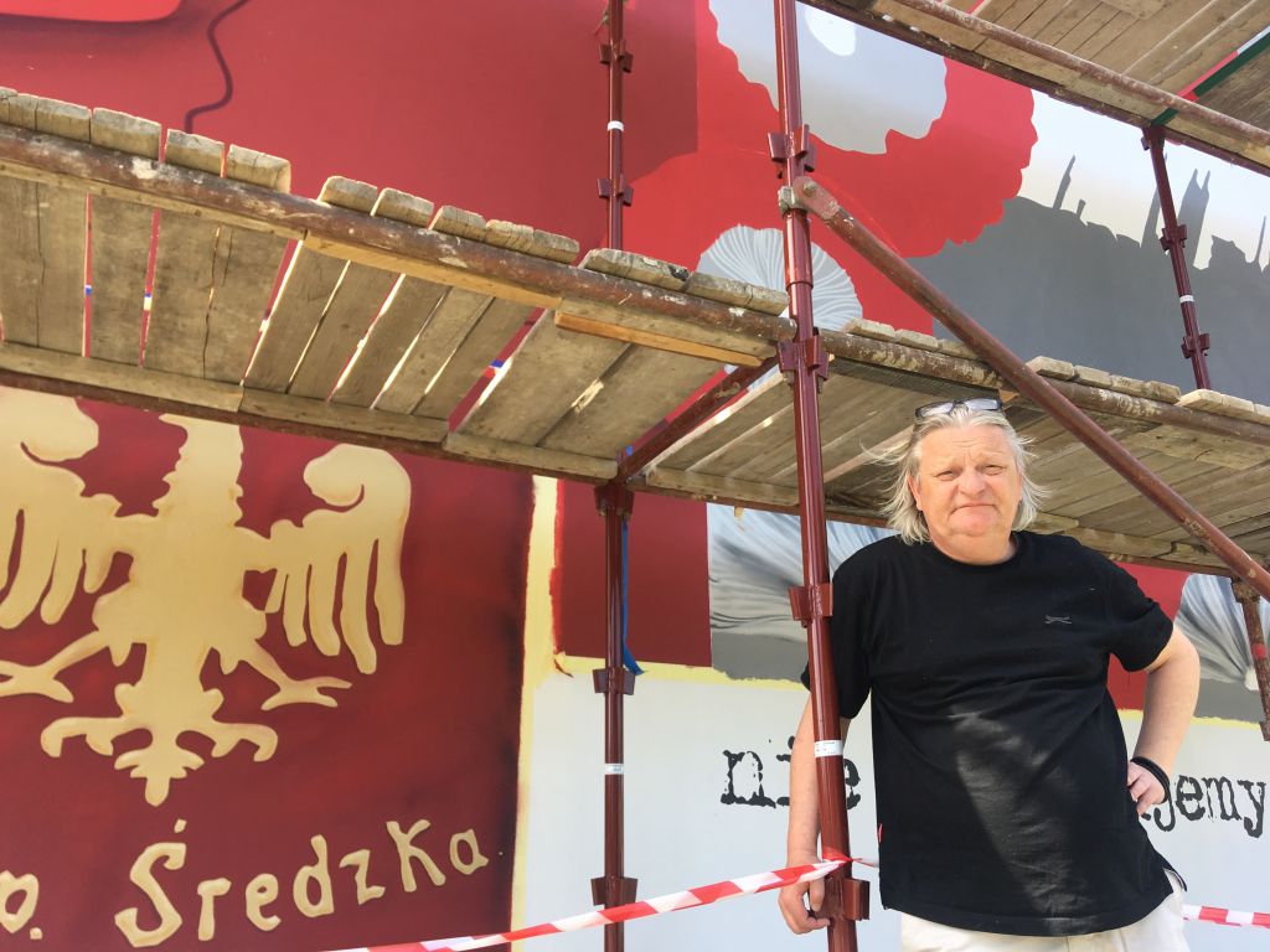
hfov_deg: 61.7
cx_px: 635
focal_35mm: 29
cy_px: 476
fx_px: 1064
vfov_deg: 48.2
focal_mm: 4.15
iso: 25
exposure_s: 1/208
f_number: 2.2
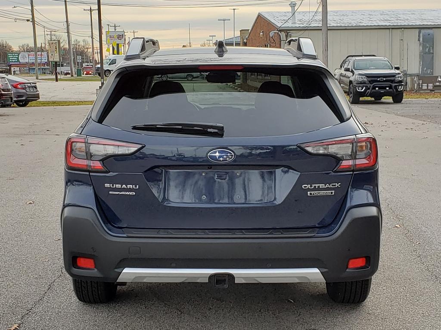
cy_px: 165
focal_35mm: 26
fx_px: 331
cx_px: 220
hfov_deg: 67.3
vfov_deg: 53.1
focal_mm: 4.3
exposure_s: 1/381
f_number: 2.4
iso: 50
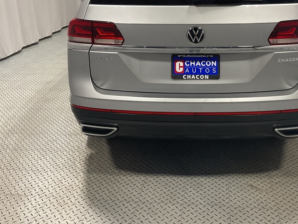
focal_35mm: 43
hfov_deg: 43.6
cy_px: 68
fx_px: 370
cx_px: 177
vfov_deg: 33.2
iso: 50
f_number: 1.8
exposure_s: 1/50
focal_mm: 3
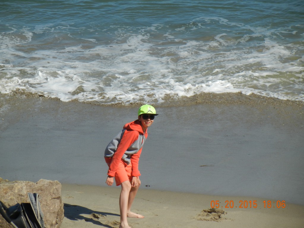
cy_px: 114
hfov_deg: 9.9
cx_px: 152
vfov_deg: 7.4
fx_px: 1756
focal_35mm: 200
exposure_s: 1/337
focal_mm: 36
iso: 160
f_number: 9.4
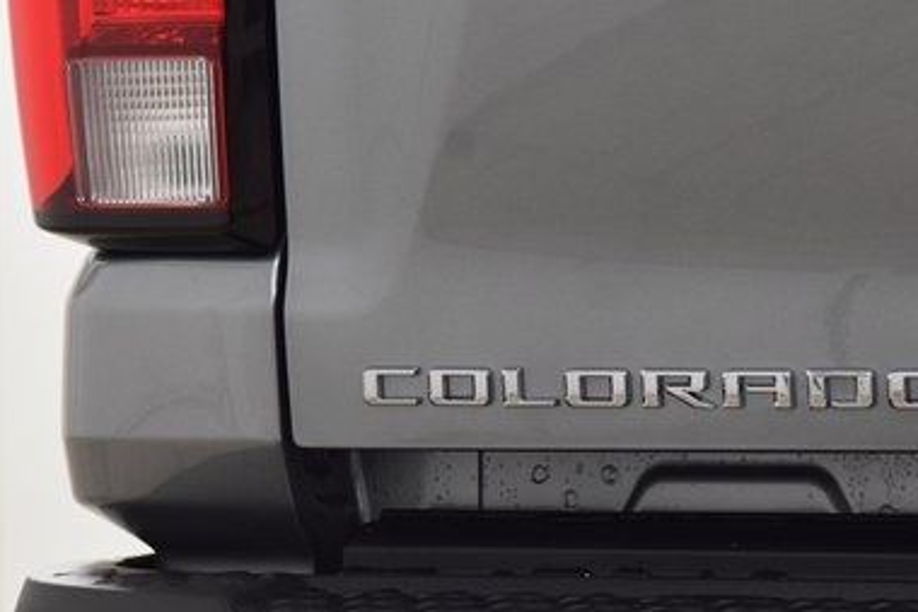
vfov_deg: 7.7
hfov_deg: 11.6
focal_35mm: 177
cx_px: 652
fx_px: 4511
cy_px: 362
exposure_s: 1/30
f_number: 7.1
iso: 1600
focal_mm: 70
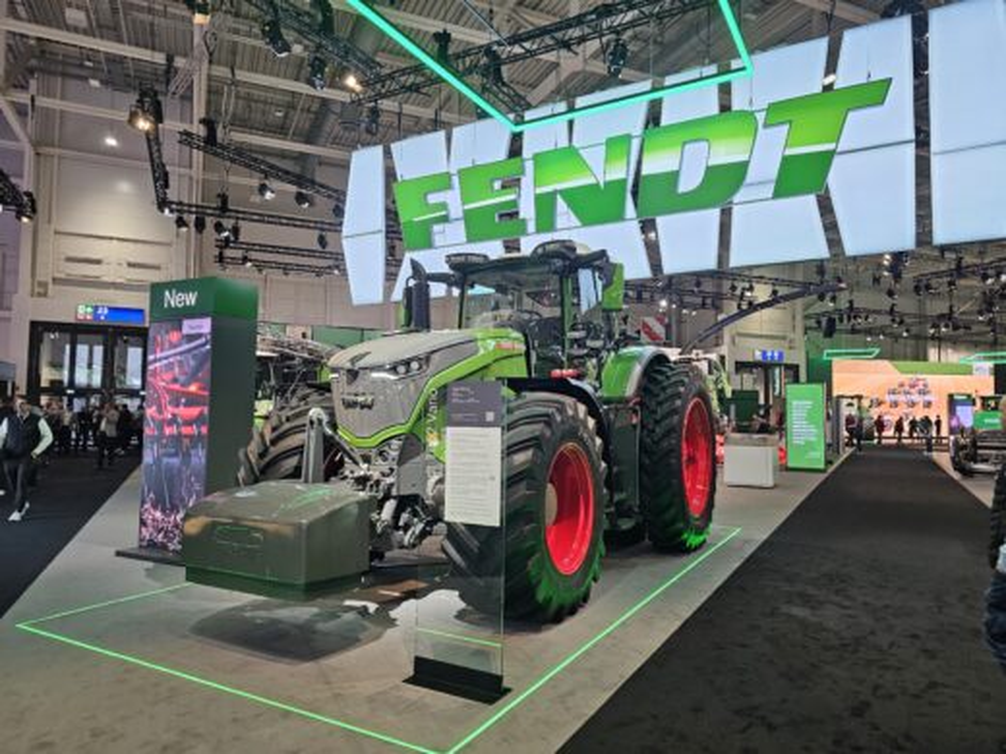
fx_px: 668
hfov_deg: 73.9
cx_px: 503
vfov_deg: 58.9
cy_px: 377
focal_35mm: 23
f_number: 1.7
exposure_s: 1/100
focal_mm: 6.3
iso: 200
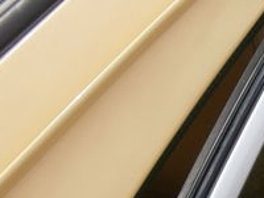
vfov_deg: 10.9
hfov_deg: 14.3
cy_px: 243
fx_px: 1014
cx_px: 321
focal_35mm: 133
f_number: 2.8
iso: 80
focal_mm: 4.7
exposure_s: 1/800
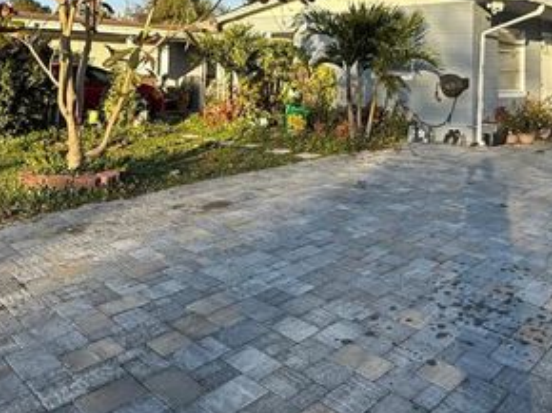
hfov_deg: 54.0
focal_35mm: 34
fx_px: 542
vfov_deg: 39.0
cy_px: 46
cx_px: 288
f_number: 2.2
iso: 50
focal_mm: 2.22
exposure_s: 1/1068
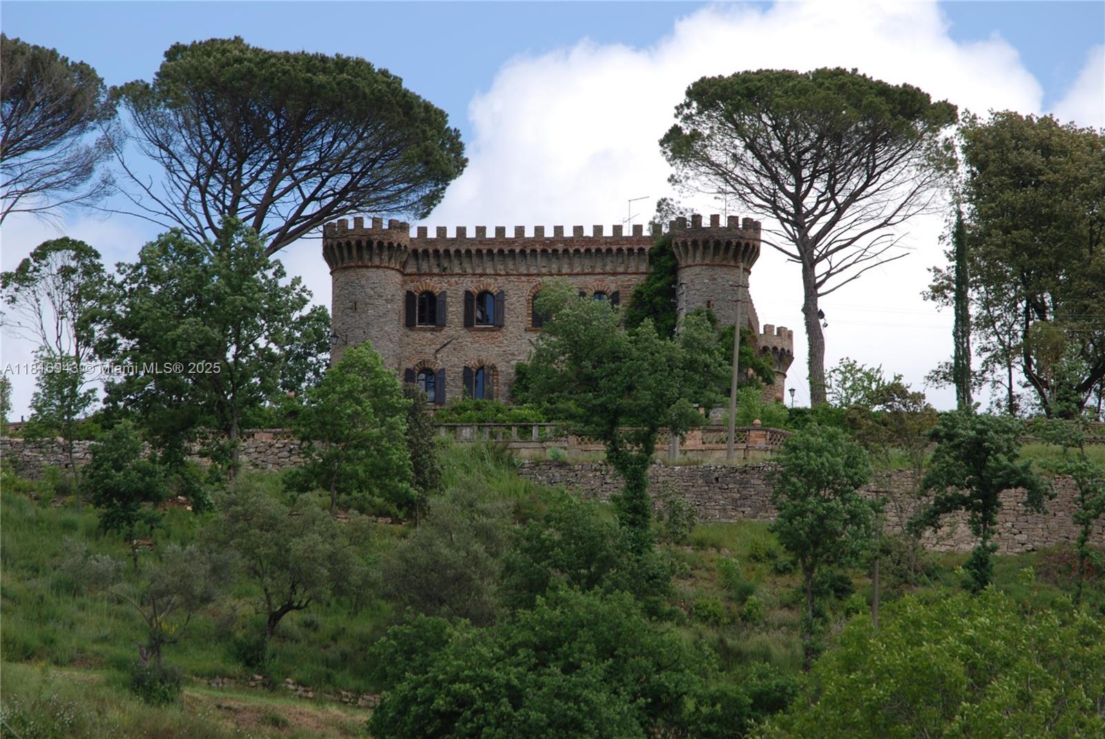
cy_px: 370
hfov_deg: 6.2
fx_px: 10138
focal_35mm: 330
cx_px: 552
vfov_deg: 4.2
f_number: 9
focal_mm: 220
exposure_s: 1/200
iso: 100
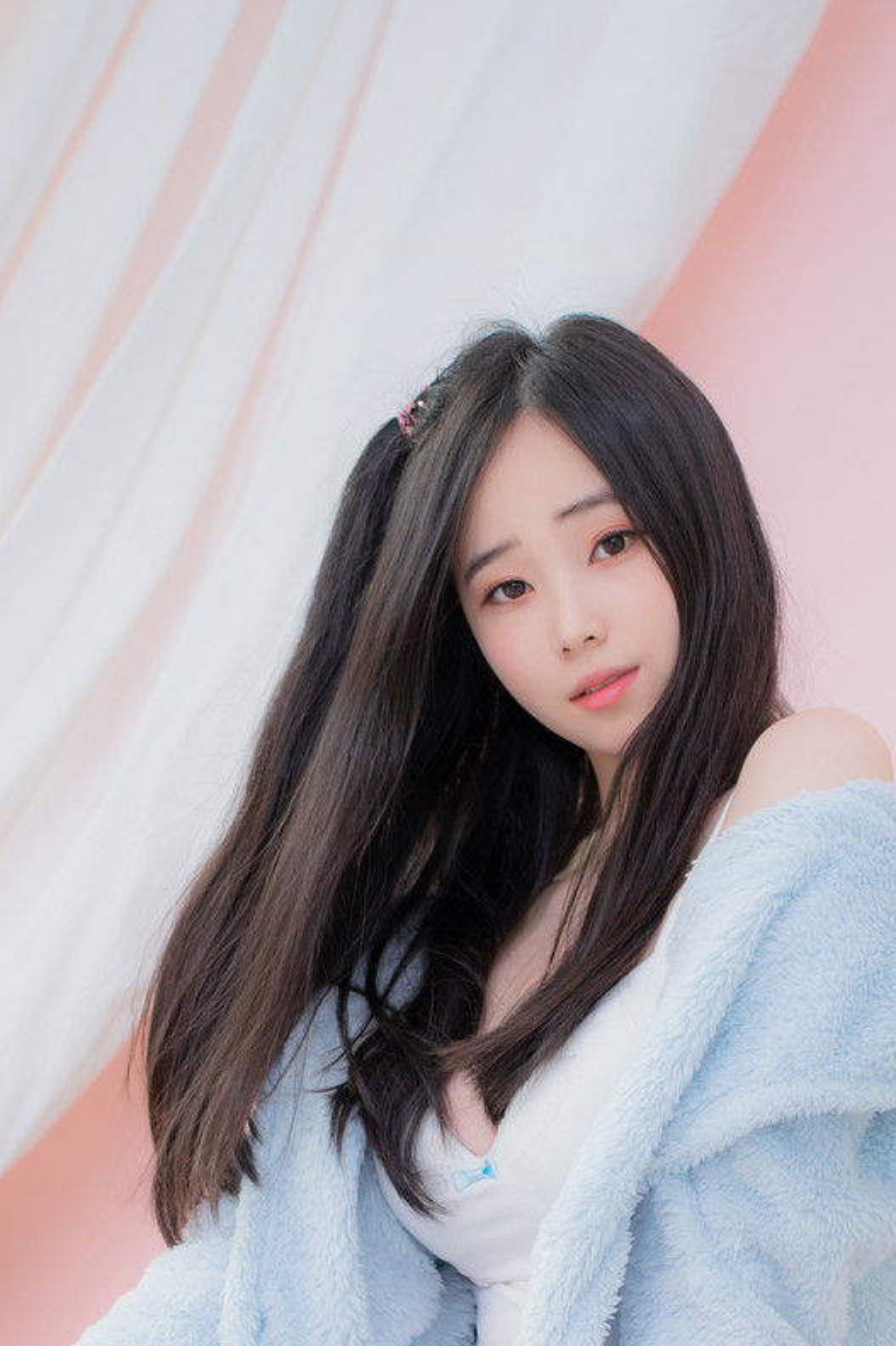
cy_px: 1024
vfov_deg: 22.2
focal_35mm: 91
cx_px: 435
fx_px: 3399
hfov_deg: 15.0
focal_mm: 40
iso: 200
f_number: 2.8
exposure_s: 1/100
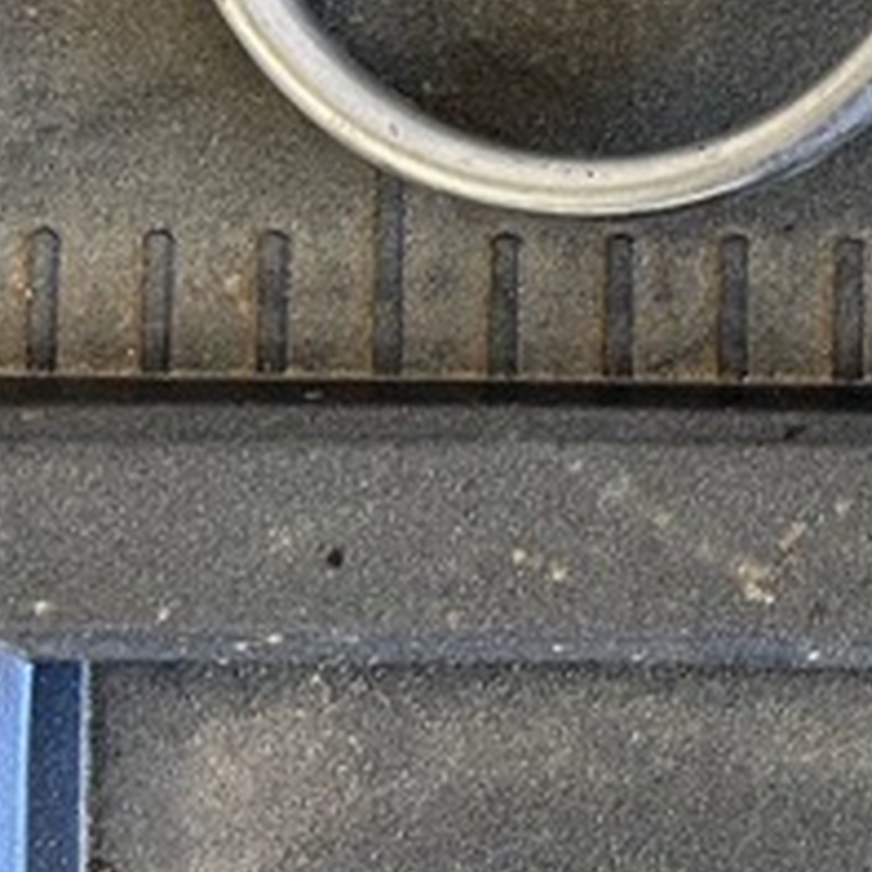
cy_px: -195
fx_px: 2992
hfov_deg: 13.2
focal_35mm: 105
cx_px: 1961
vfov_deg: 15.9
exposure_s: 1/64
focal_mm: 5.7
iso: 125
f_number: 1.5
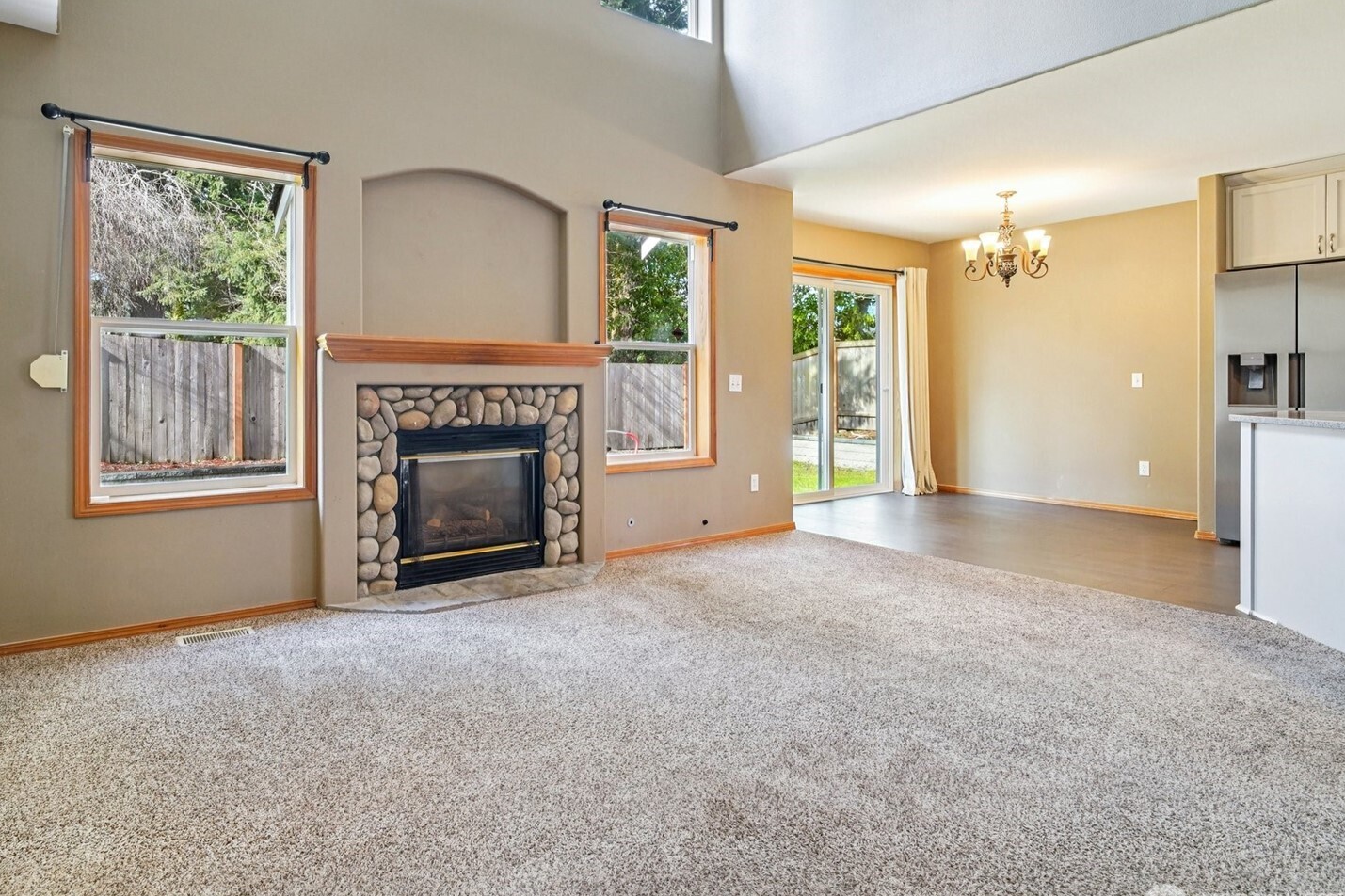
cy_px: 411
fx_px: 710
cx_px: 573
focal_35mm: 19
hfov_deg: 86.3
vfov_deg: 64.4
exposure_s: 1/100
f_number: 8
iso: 1600
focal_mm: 16
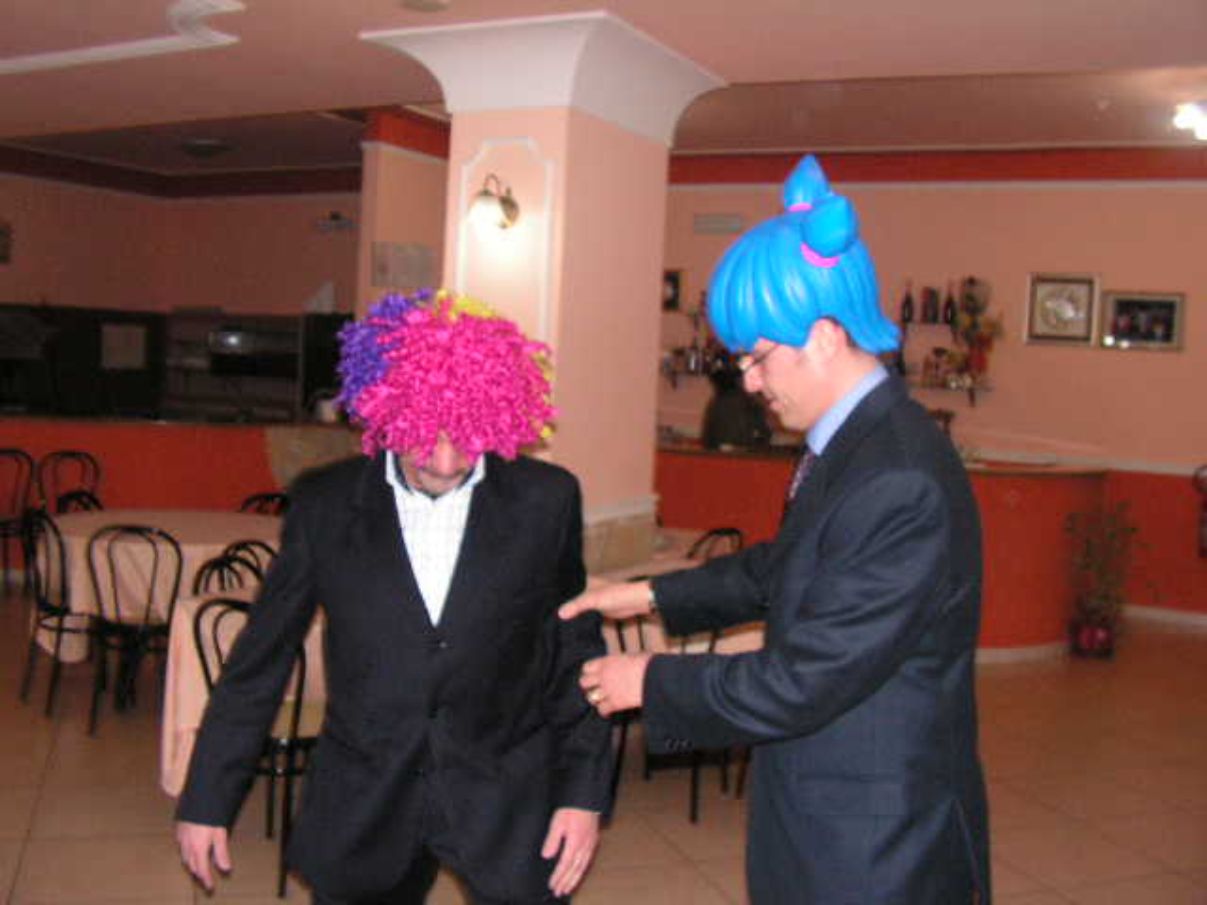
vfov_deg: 39.7
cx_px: 604
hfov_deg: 51.4
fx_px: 1255
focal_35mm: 36
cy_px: 452
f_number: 3.2
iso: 200
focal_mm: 6
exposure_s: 1/40
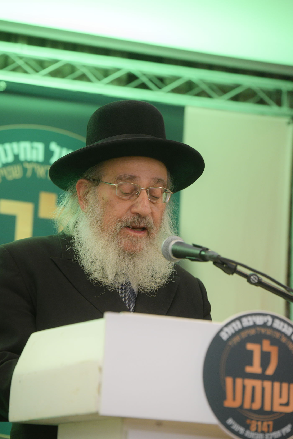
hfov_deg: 6.9
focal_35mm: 200
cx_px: 146
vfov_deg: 10.3
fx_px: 2441
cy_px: 220
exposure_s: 1/160
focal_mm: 200
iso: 1600
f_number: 5
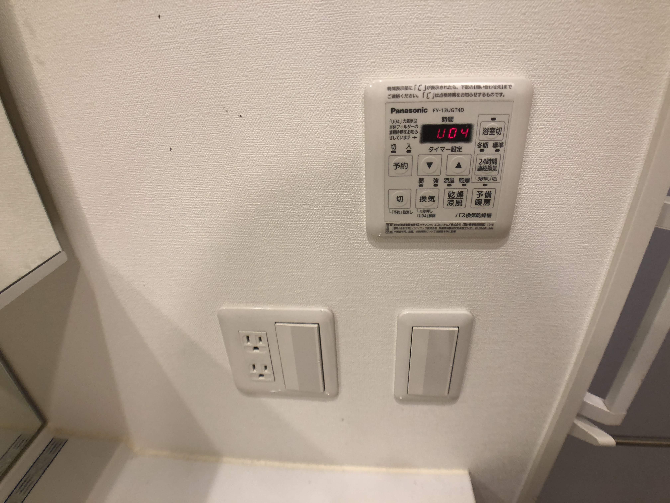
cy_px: 252
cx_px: 335
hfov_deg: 63.4
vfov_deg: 49.7
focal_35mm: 28
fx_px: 542
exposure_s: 1/33
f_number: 1.8
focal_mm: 3.99
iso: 40
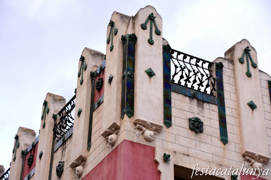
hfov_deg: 23.4
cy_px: 90
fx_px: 655
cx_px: 136
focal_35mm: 87
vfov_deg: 15.7
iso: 400
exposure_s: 1/400
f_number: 5
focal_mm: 58
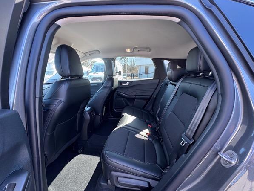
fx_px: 110
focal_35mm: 15
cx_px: 123
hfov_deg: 98.1
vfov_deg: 81.7
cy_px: 99
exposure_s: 1/99
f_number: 2.2
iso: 125
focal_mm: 2.22
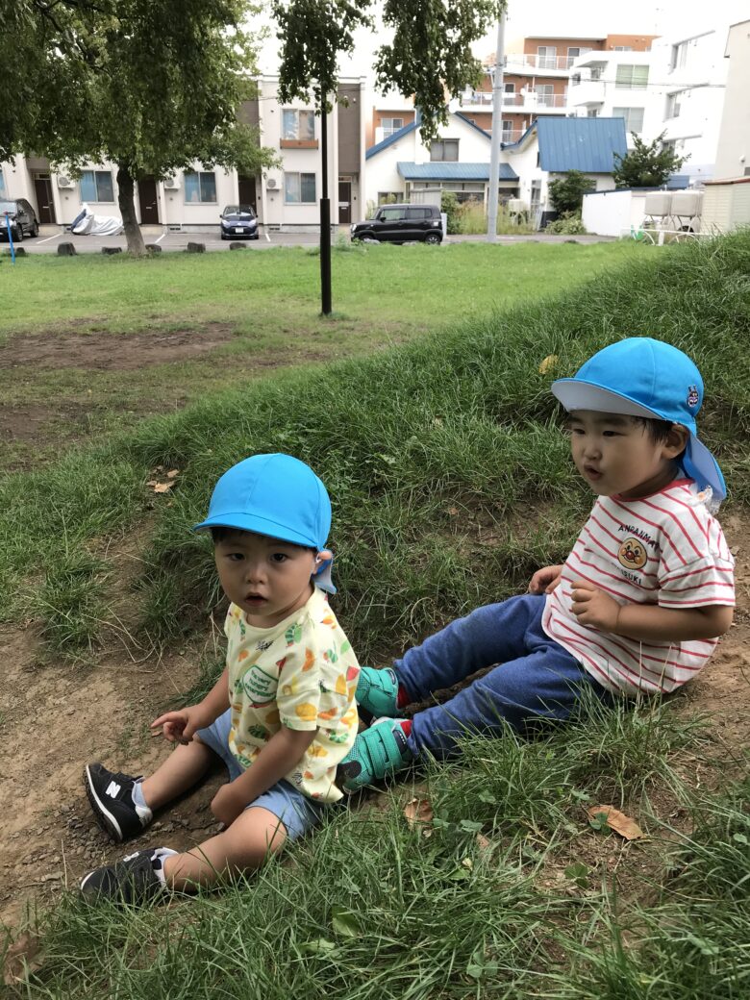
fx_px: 809
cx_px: 375
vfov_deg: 63.4
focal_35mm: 28
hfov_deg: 49.7
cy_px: 500
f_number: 1.8
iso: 20
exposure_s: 1/205
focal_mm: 3.99
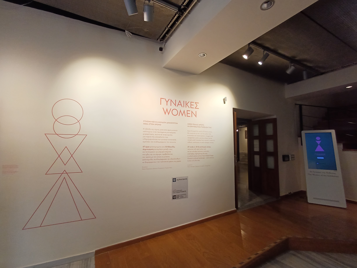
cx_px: 178
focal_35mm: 16
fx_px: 165
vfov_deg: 78.1
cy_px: 134
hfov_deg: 94.5
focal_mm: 1.64
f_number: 2.2
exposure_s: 1/50
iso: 50
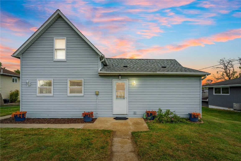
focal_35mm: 16
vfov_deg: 73.7
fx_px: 107
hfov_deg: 96.7
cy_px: 80
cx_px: 120
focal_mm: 16
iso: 400
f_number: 10
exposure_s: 1/200
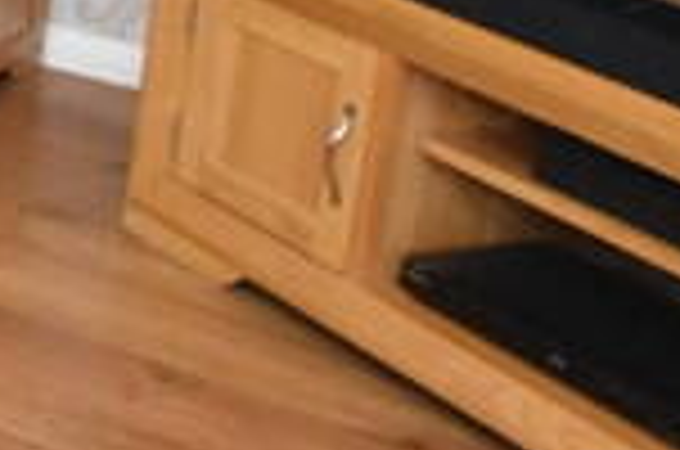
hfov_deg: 13.3
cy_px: -245
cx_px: -1063
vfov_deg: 12.6
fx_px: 1923
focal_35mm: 102
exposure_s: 1/125
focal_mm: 10
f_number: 4
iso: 1600
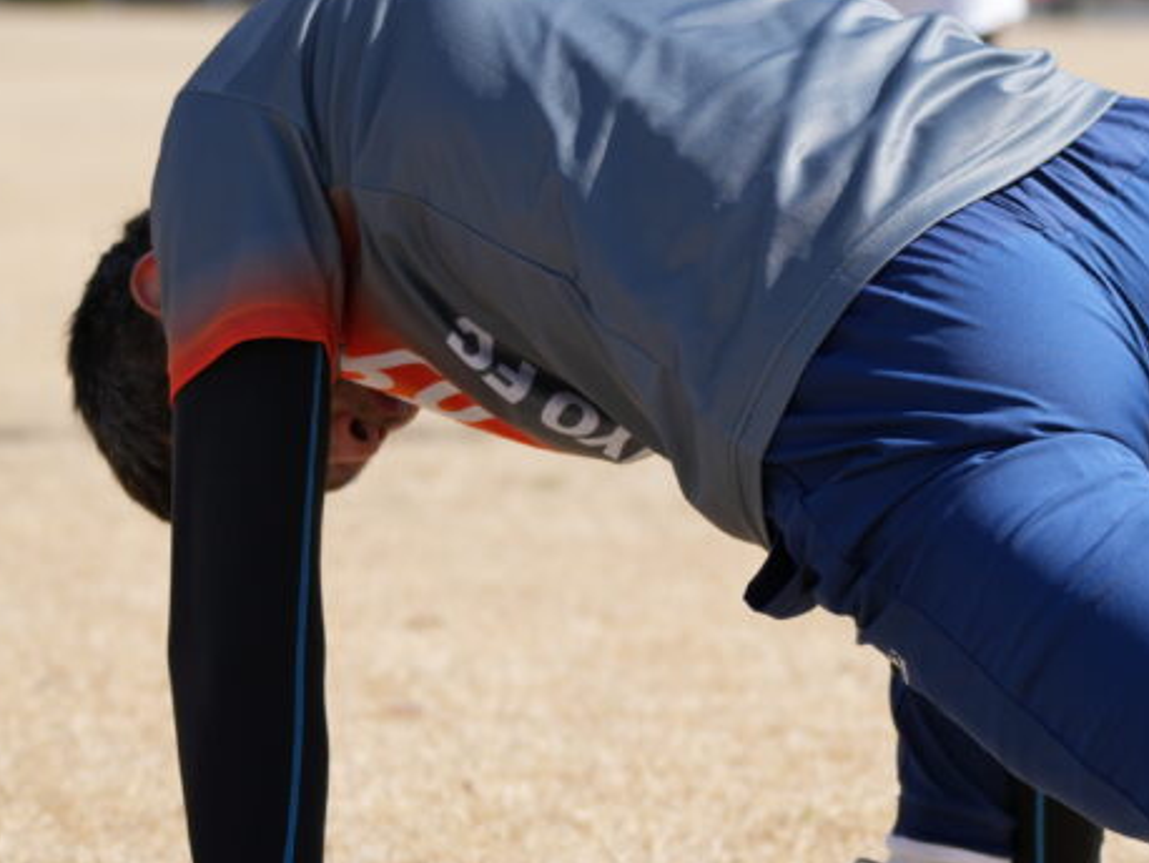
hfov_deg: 7.2
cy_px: 591
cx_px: 803
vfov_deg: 5.4
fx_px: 9100
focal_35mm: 274
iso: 100
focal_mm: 102
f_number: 4.5
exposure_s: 1/640
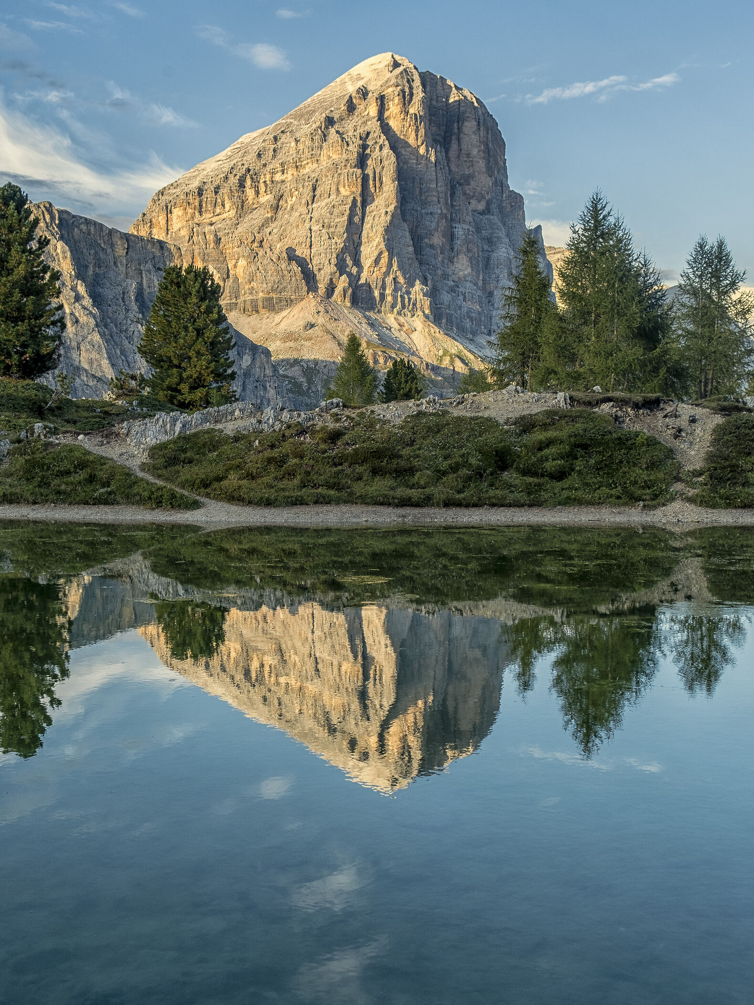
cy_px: 490
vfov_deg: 52.6
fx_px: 1017
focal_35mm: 35
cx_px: 374
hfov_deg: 40.7
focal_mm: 21.4
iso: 160
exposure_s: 1/180
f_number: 5
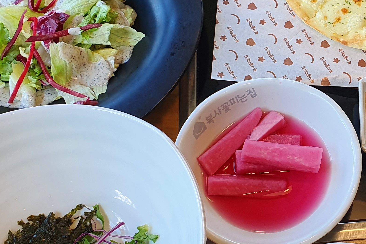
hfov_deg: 27.3
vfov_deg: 19.5
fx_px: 701
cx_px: 379
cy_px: 49
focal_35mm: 69
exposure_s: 1/120
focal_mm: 4.32
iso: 64
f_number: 2.4
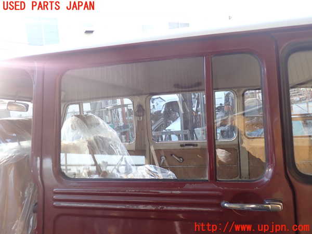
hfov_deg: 60.0
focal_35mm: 30
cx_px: 156
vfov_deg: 46.8
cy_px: 117
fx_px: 270
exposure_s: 1/80
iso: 100
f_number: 2.3
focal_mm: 5.4
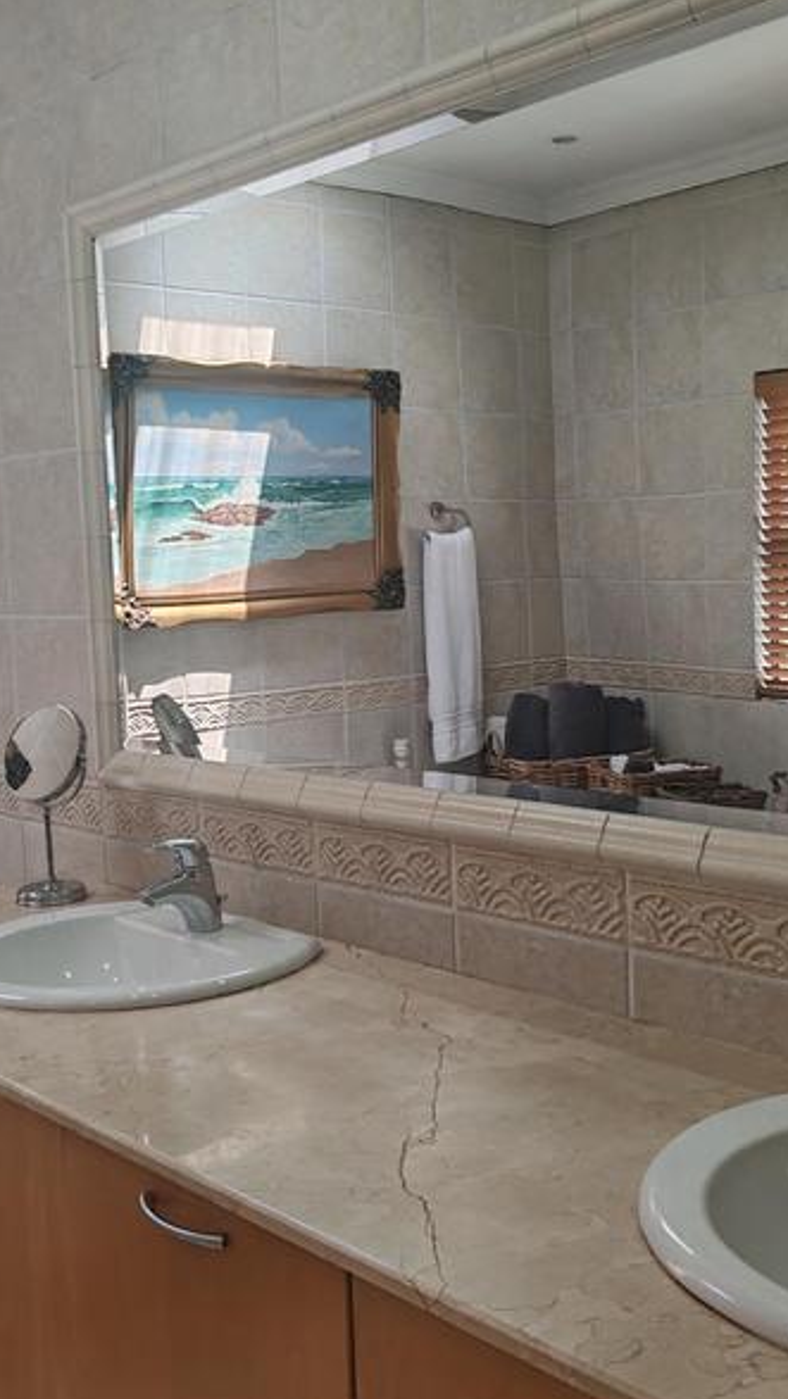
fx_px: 1485
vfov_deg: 50.5
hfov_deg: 29.7
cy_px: 702
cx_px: 419
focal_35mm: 40
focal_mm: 6.12
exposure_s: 1/100
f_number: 1.9
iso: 100
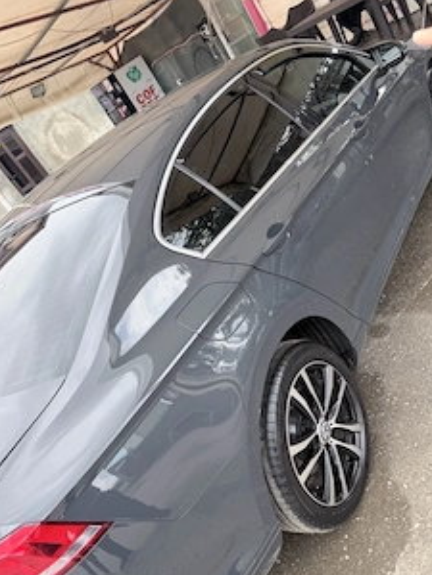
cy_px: 289
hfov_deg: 44.2
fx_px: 532
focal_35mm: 32
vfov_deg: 56.8
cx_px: 219
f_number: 1.78
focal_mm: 6.76
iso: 80
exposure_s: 1/347
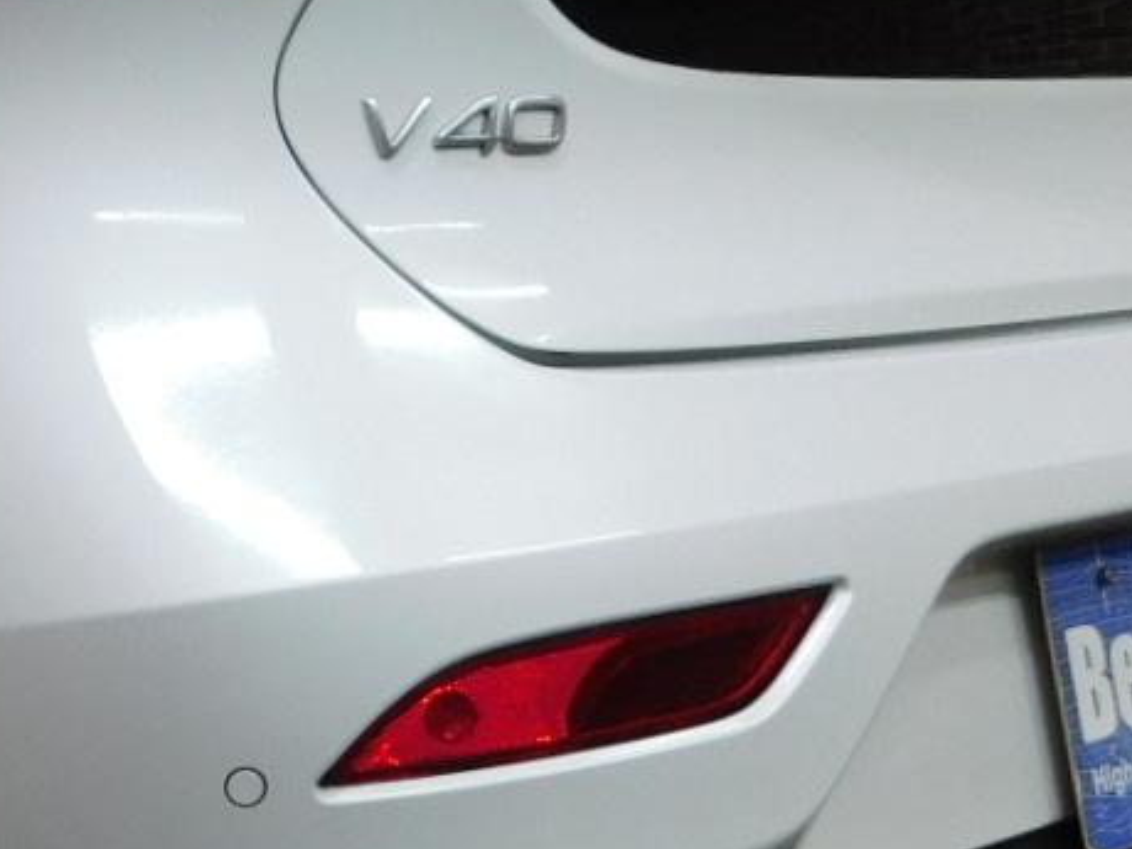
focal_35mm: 80
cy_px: 460
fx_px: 2616
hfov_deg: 22.1
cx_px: -310
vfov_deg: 18.4
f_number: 3
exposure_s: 1/30
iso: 180
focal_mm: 4
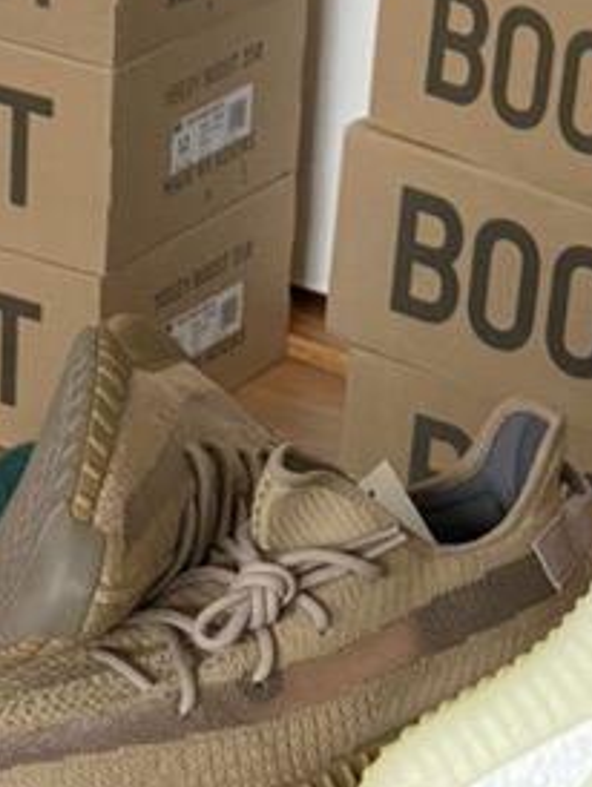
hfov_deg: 7.6
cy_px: 793
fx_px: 4417
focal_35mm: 194
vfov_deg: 10.1
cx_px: 638
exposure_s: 1/77
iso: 125
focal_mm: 6
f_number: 2
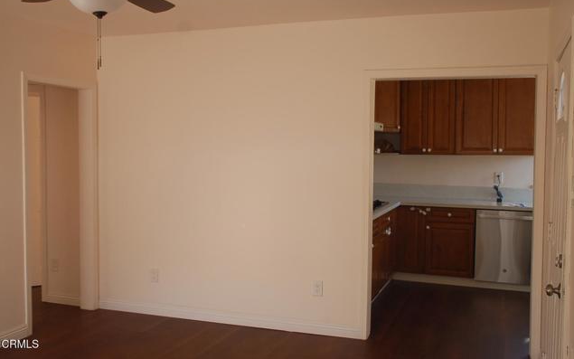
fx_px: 603
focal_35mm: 39
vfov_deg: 33.2
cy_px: 169
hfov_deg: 50.9
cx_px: 288
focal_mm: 25
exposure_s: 1/80
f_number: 4.5
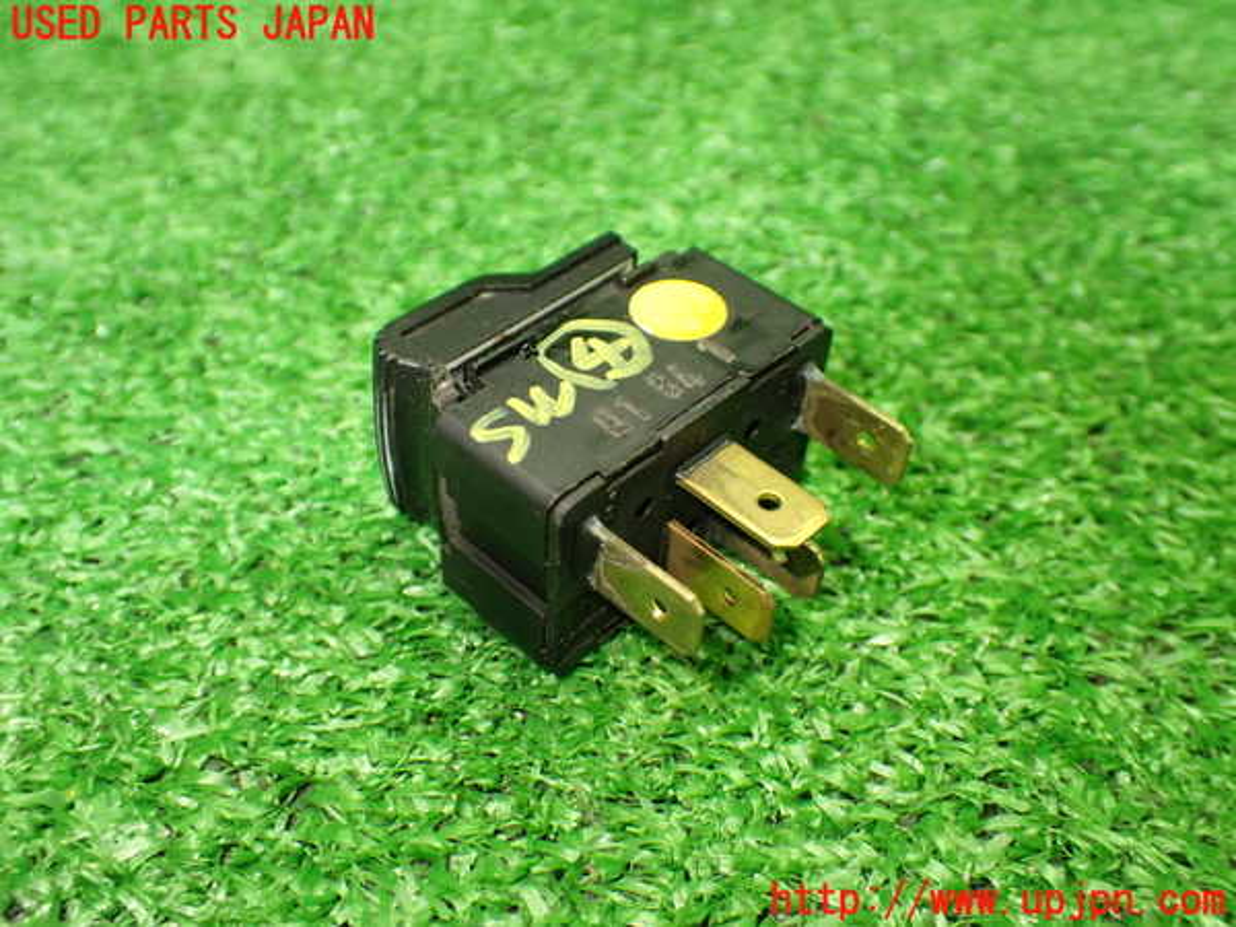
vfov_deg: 39.7
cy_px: 464
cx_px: 618
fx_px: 1285
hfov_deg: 51.4
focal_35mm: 36
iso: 800
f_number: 2.5
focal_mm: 6.37
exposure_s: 1/160
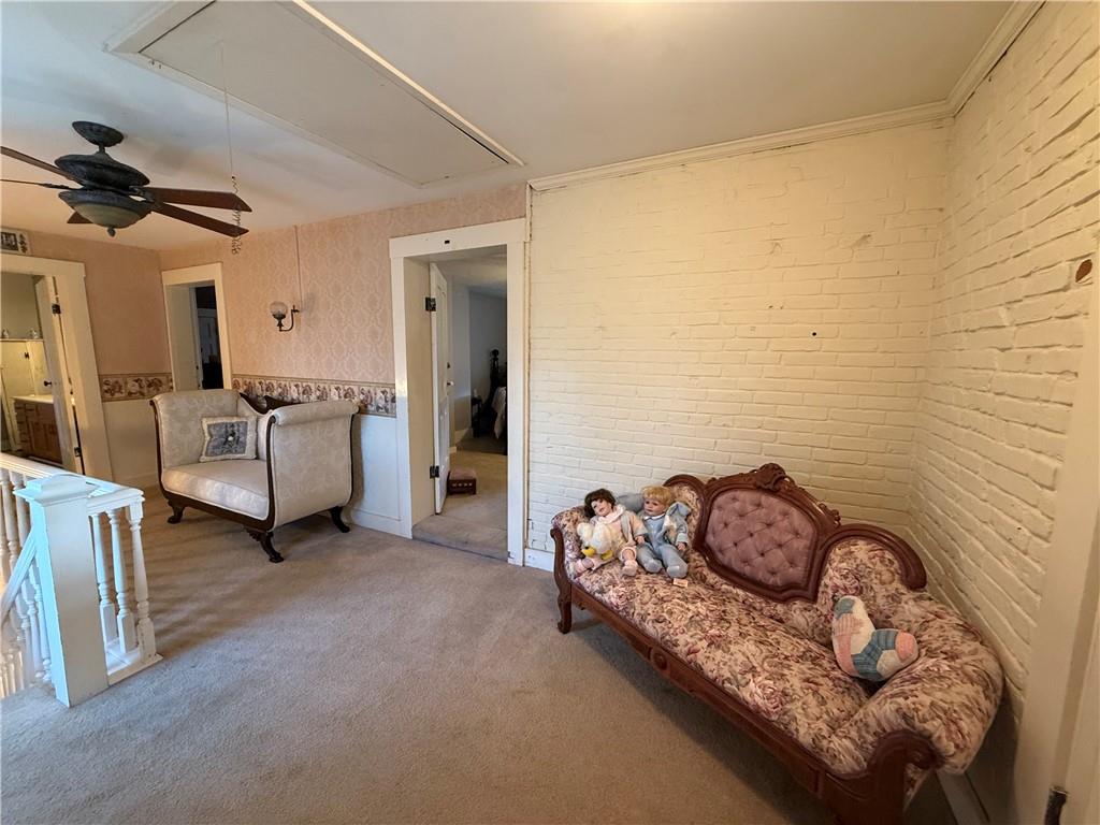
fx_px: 445
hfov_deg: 102.1
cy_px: 412
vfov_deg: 85.7
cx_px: 550
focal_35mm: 14
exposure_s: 1/60
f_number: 2.2
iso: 320
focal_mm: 2.22
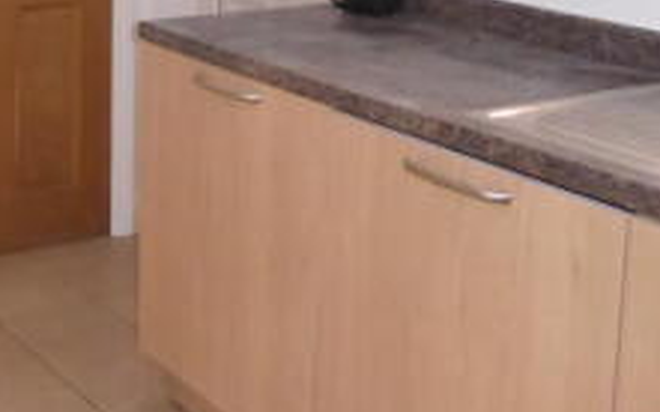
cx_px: 25
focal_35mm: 67
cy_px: -22
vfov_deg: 18.8
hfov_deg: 29.0
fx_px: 1205
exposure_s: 1/60
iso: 800
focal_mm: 4.3
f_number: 3.3
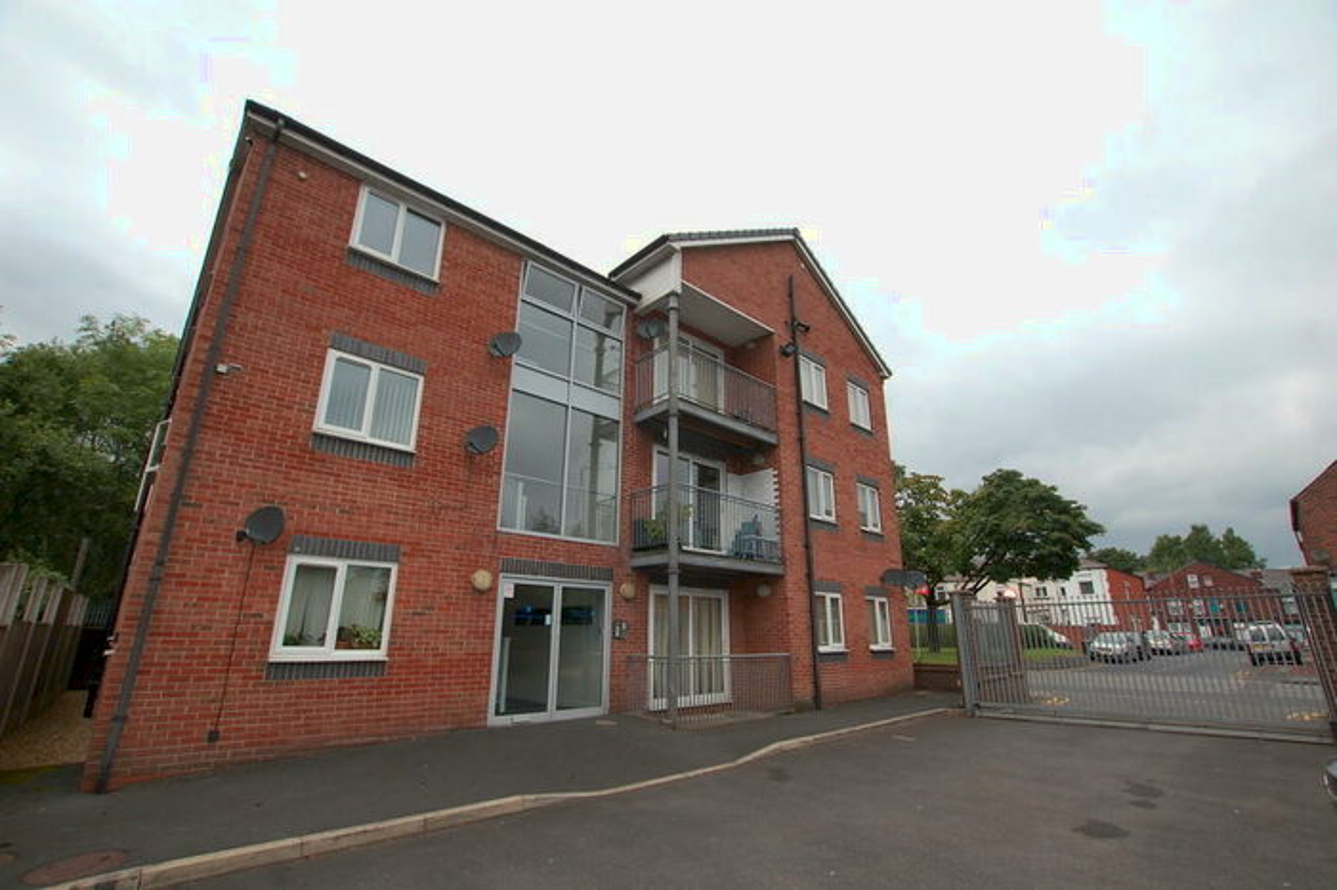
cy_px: 445
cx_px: 668
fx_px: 557
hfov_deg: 100.4
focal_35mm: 15
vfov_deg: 77.3
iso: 200
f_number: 6.3
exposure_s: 1/500
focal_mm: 10
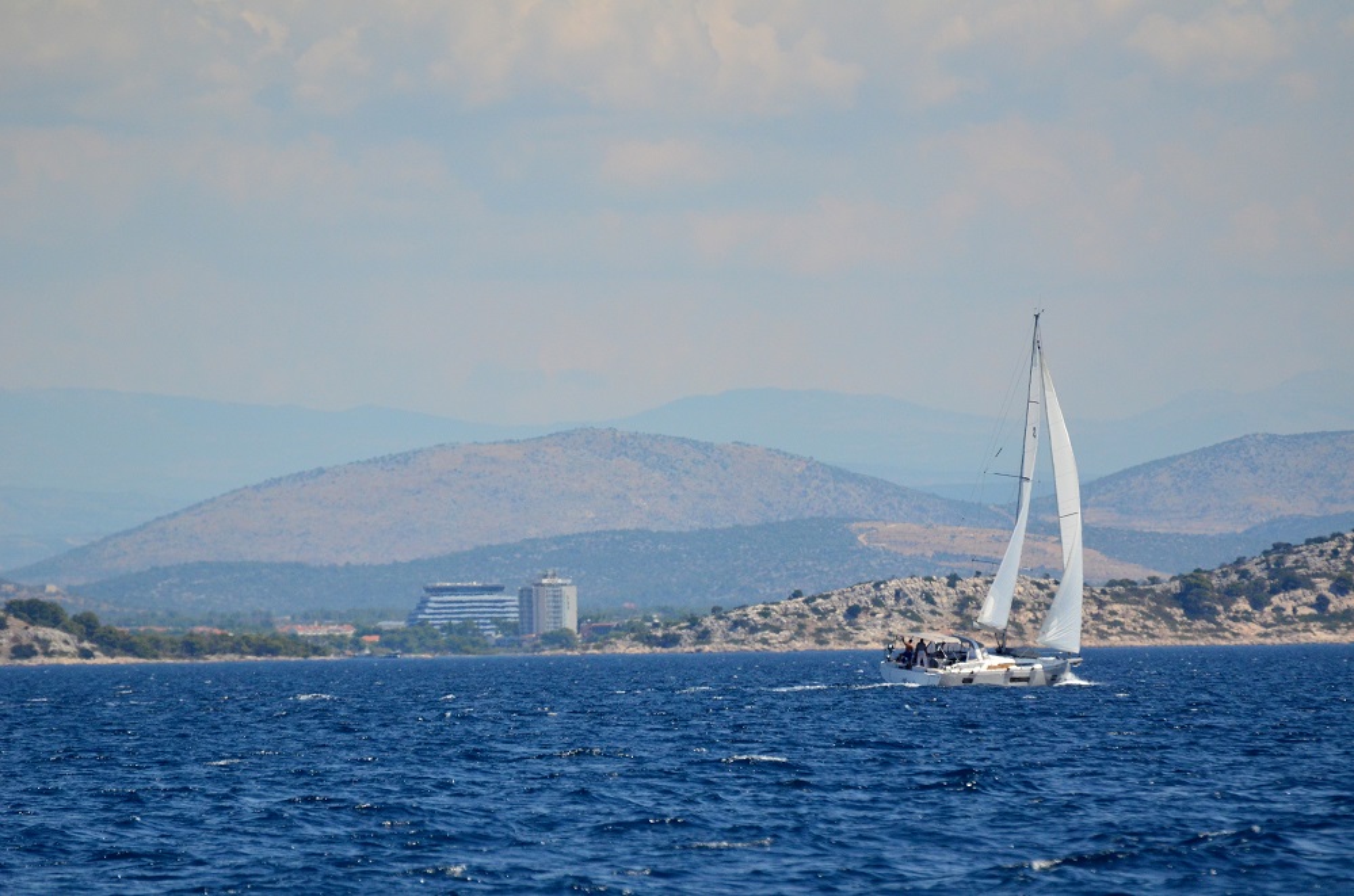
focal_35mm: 405
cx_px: 677
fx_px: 15196
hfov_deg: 5.1
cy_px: 448
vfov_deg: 3.4
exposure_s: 1/8000
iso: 1100
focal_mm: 270
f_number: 5.6
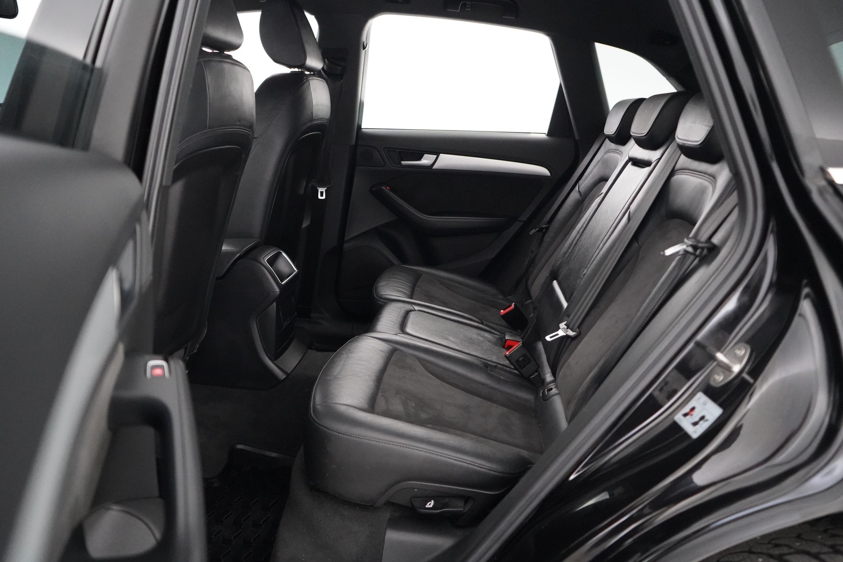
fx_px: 656
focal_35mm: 28
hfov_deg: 65.5
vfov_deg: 46.4
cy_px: 281
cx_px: 422
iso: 12800
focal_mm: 28
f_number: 3.5
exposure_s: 1/60
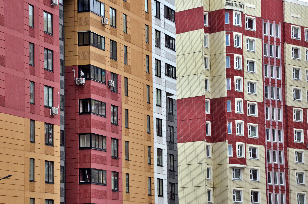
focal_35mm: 128
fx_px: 1089
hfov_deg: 16.1
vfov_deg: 10.7
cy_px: 102
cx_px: 154
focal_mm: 85
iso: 1600
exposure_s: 1/500
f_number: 11
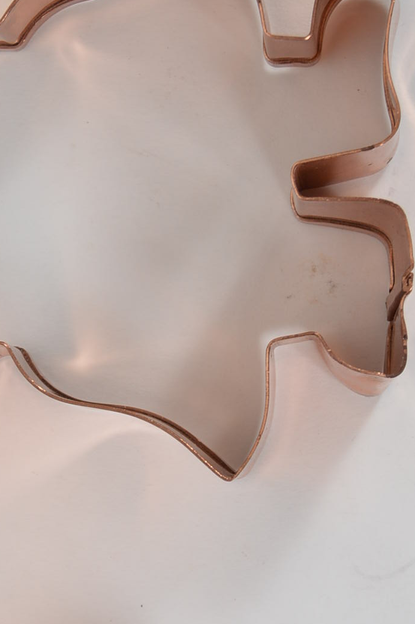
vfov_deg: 15.1
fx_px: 2328
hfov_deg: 10.1
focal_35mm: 134
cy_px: 532
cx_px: -37
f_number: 5.6
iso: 100
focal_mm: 31
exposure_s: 1/80
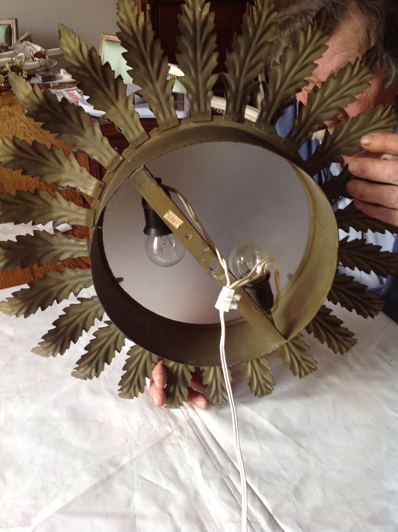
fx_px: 538
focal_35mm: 35
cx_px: 199
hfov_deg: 40.6
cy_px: 266
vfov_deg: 52.7
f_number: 2.4
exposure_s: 1/17
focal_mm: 4.28
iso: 50
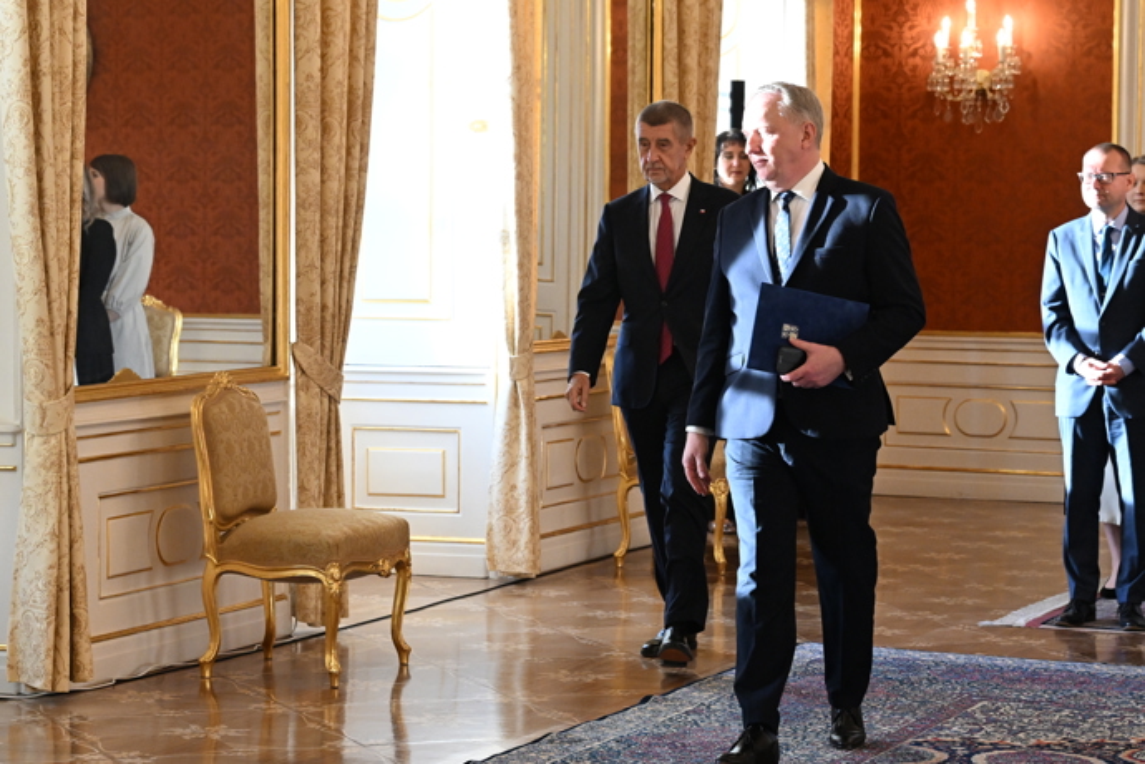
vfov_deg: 13.0
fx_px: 3339
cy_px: 382
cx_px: 572
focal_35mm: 105
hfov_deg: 19.5
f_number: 5.6
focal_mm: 70
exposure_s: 1/500
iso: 3200
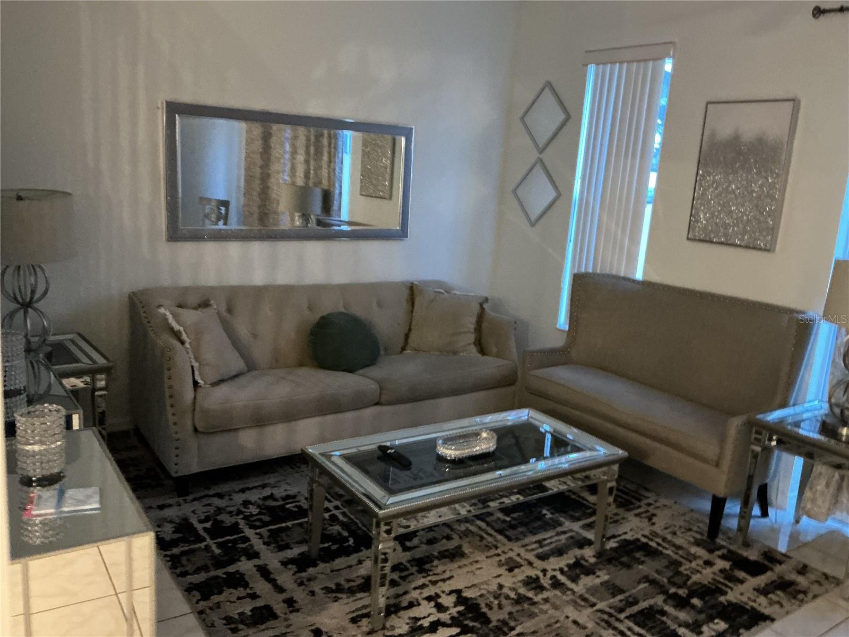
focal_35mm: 29
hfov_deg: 61.7
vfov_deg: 48.2
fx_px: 711
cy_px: 318
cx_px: 424
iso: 500
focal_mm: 3
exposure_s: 1/24
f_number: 1.8
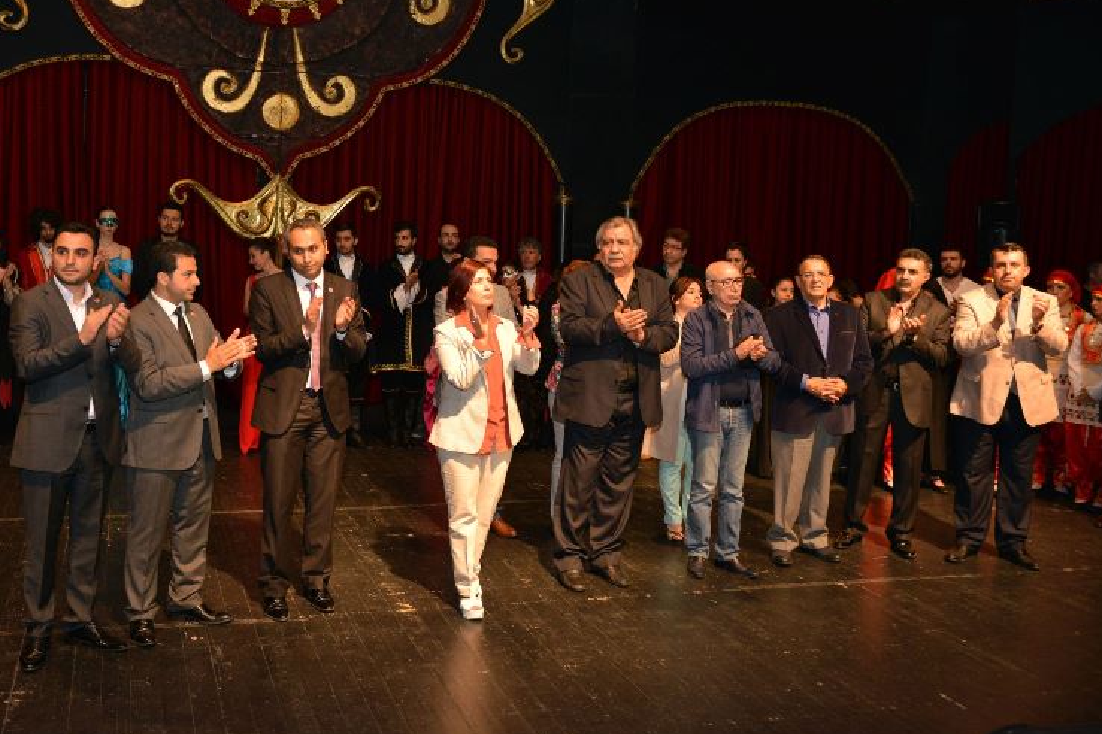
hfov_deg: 49.3
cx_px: 445
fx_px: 1194
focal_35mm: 39
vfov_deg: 34.1
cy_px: 295
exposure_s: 1/250
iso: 1000
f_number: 3.2
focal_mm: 32
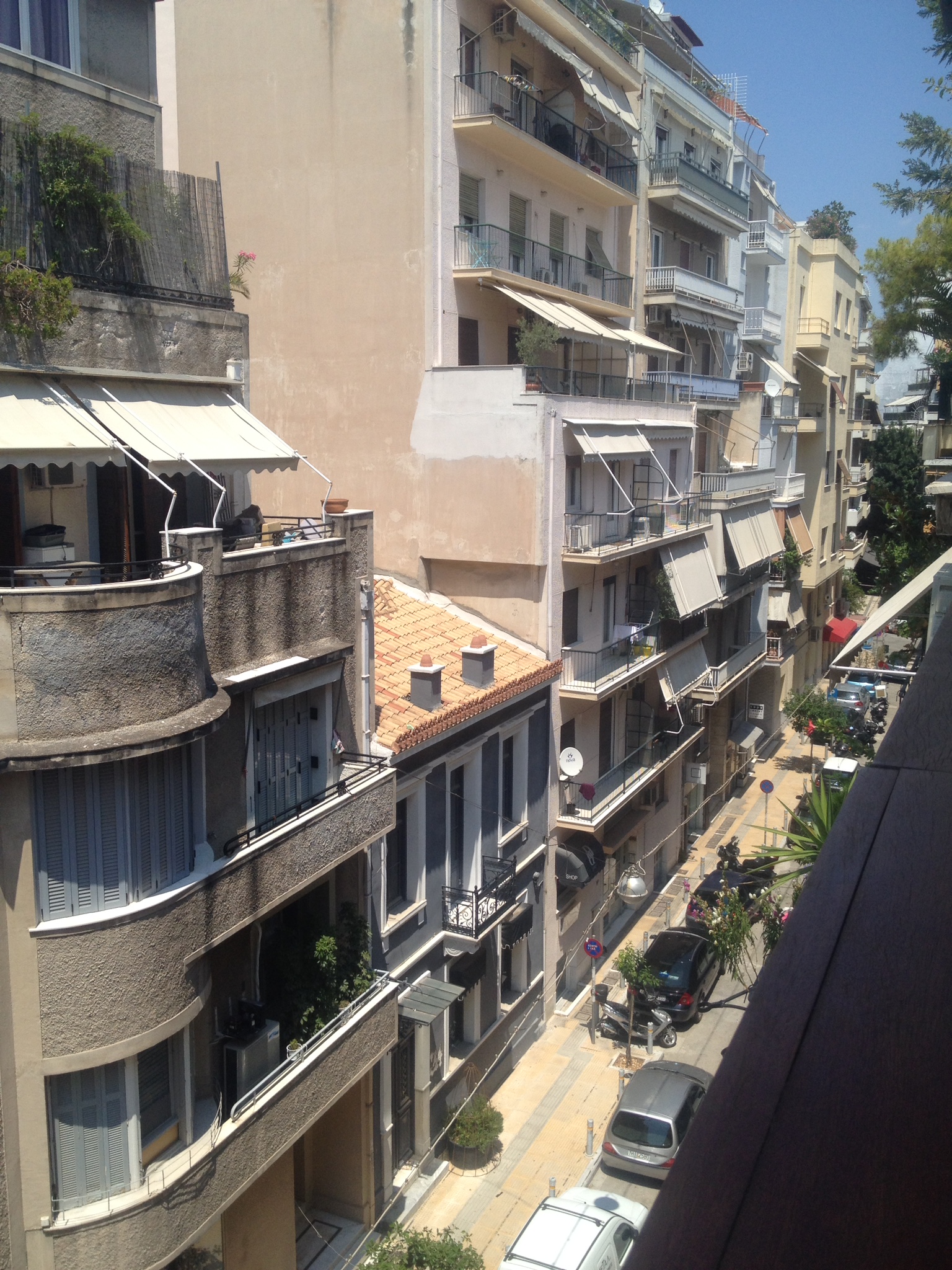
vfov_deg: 52.6
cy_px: 635
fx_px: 1283
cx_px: 476
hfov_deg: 40.7
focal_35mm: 35
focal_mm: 4.28
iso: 50
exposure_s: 1/1727
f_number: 2.4
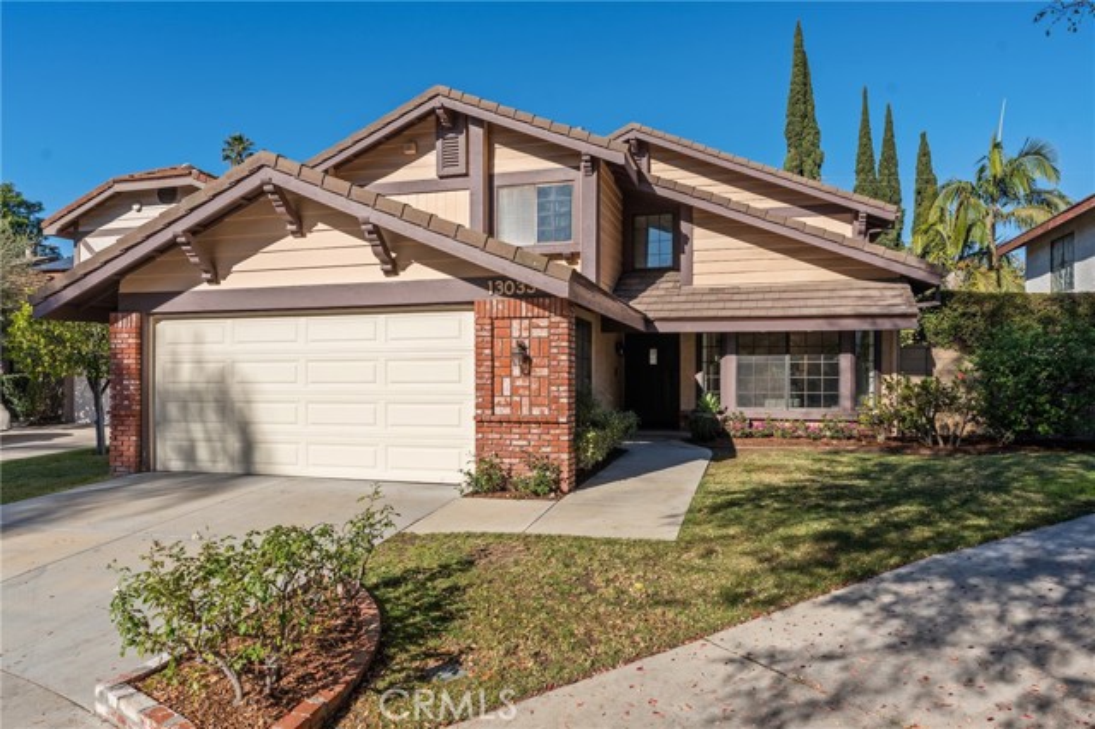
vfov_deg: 58.3
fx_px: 654
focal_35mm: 22
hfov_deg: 79.9
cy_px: 364
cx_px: 548
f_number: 8
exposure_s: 1/640
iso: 125
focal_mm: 21.5
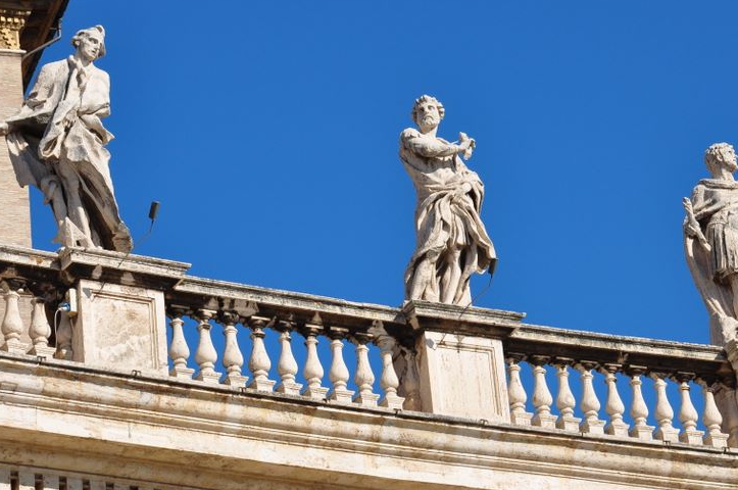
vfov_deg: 8.1
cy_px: 217
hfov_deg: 12.1
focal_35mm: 170
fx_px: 3480
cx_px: 429
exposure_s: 1/320
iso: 200
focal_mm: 80
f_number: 10
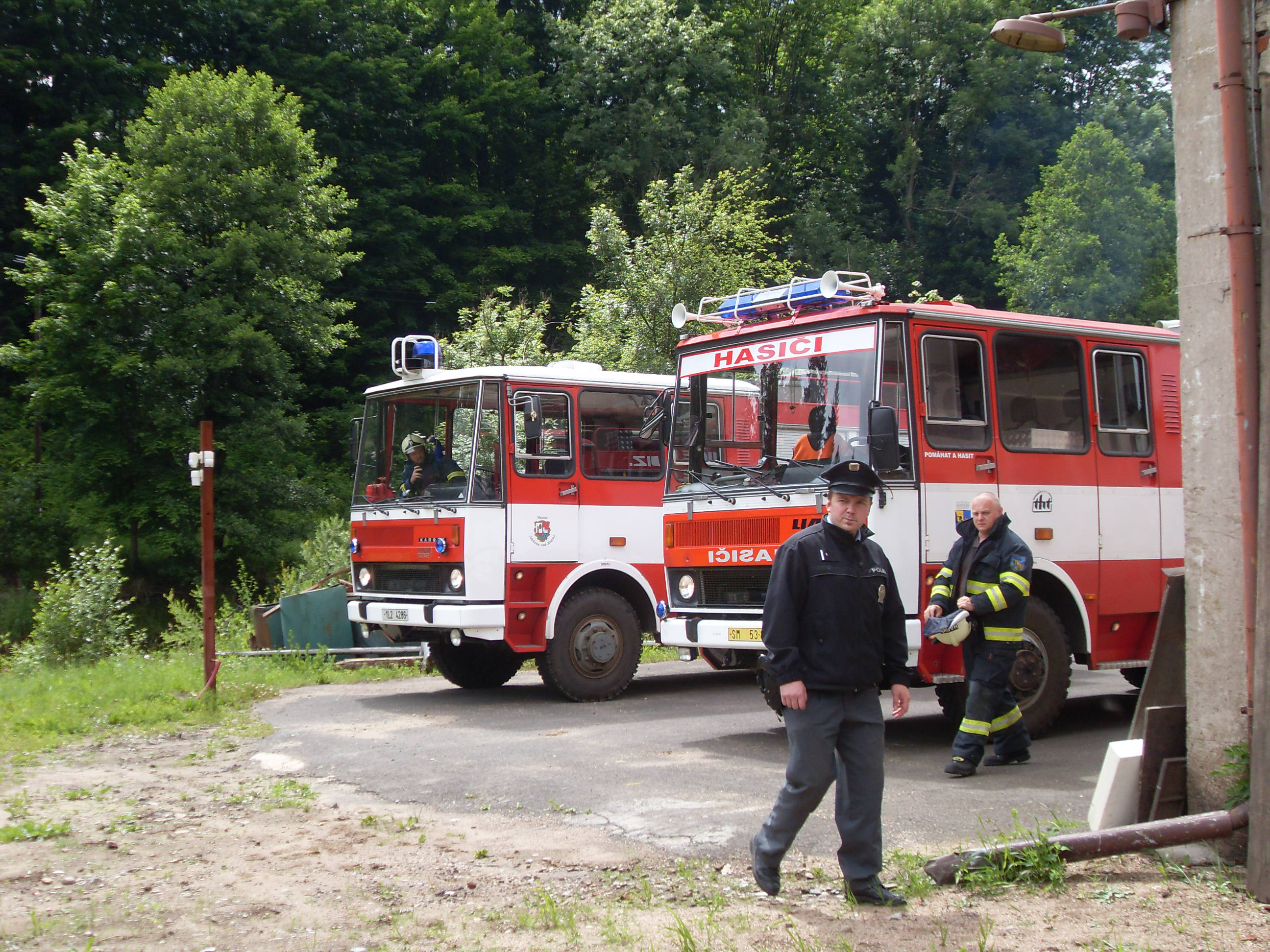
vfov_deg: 27.5
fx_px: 1944
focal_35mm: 53
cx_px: 635
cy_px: 476
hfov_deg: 36.2
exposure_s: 1/500
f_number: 3.4
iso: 80
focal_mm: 8.4
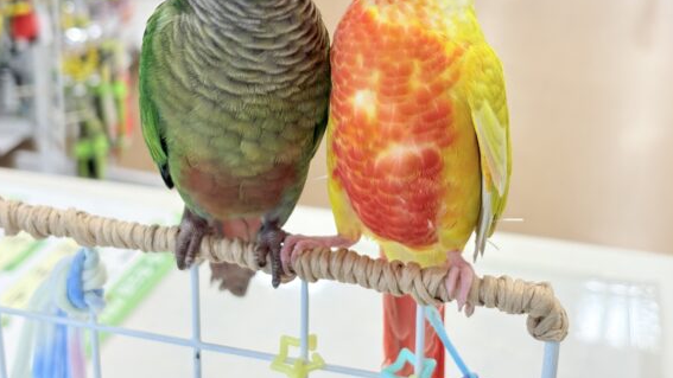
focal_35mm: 64
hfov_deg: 32.8
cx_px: 370
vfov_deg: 18.7
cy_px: 100
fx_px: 1142
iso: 125
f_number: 1.6
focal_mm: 5.96
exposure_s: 1/100
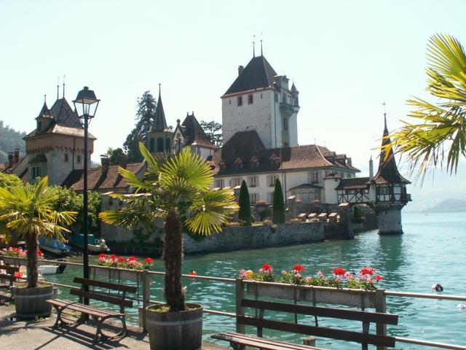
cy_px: 175
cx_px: 233
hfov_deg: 52.6
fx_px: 471
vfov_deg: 40.7
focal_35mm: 35
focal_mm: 5.86
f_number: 5.6
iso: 50
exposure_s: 1/125
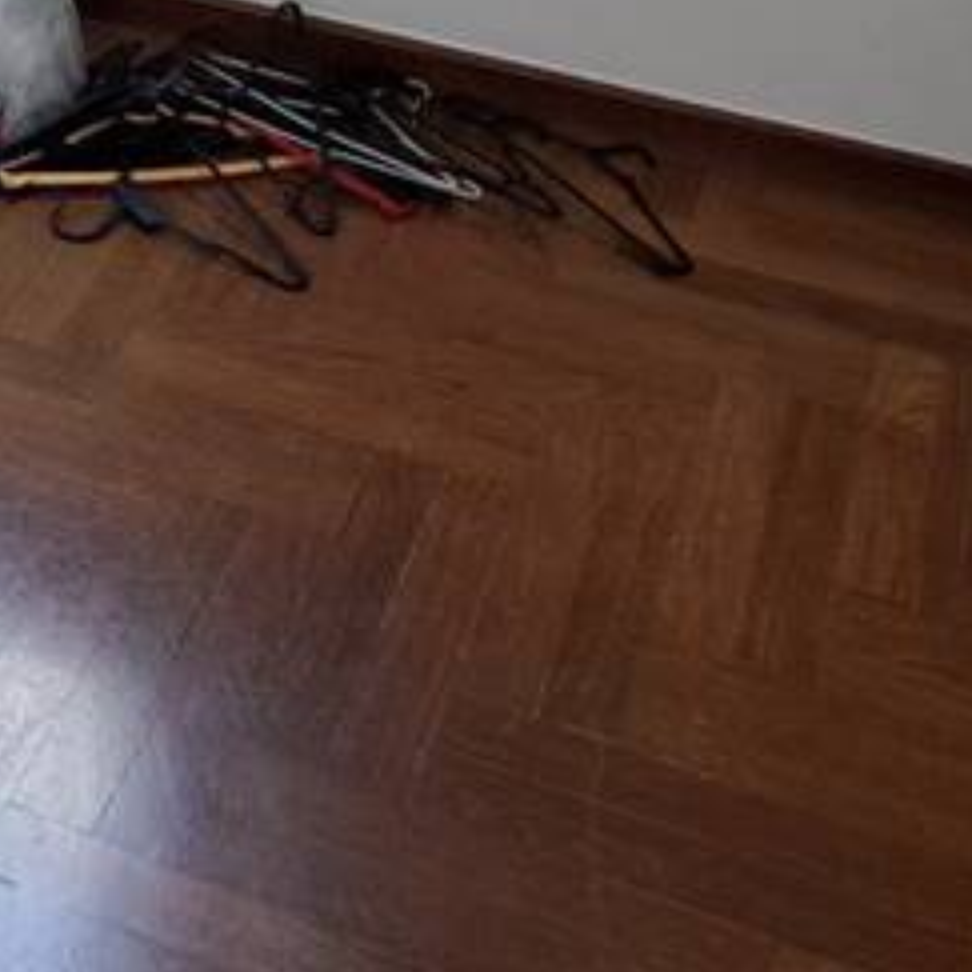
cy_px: -380
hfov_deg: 24.2
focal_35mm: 68
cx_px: -4
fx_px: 2160
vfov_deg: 22.1
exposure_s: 1/40
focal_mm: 1.74
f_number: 2.2
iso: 100
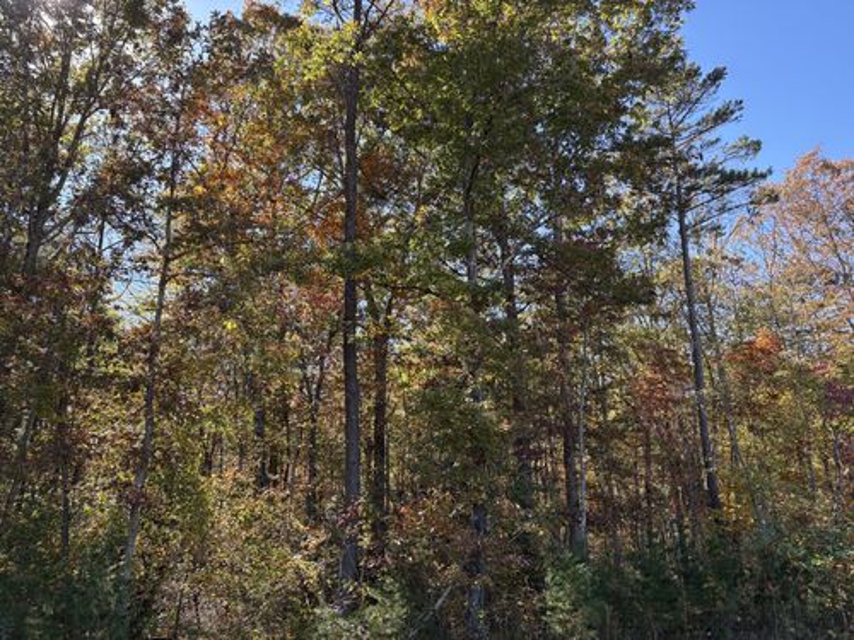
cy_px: 320
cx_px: 427
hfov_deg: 67.3
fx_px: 641
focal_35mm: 26
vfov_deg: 53.1
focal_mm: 5.96
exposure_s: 1/623
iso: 64
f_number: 1.6
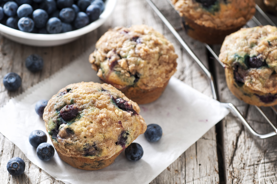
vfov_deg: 15.2
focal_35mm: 90
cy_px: 92
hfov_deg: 22.6
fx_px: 692
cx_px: 138
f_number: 5.6
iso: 100
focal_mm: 60
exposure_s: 1/200
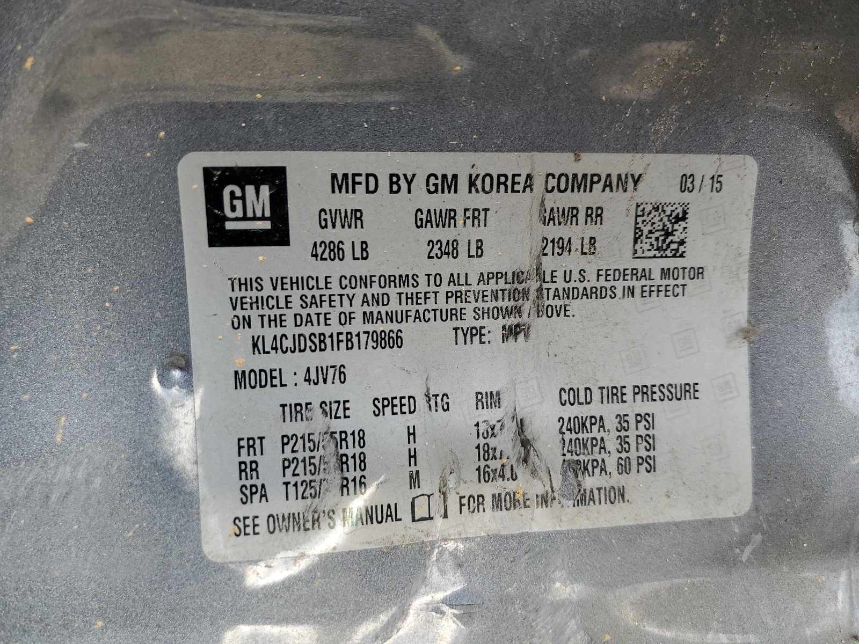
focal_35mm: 26
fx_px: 645
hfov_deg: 67.3
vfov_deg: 53.1
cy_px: 322
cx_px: 430
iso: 50
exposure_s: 1/132
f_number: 1.5
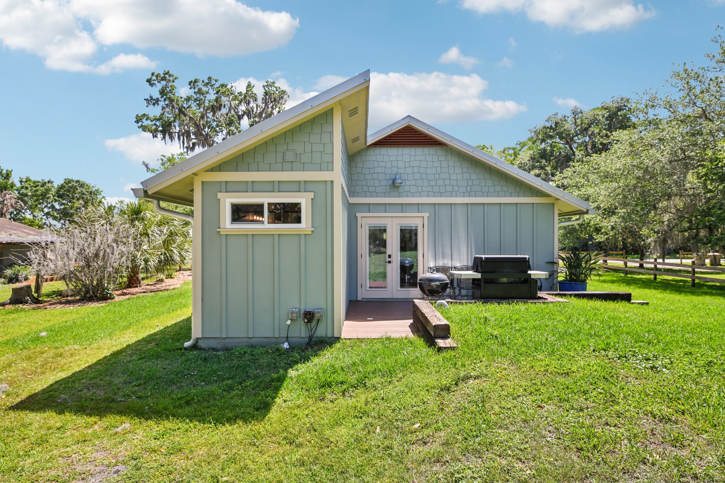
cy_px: 242
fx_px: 383
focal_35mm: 19
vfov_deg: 64.5
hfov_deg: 86.9
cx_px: 362
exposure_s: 1/320
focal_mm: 19
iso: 400
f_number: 8
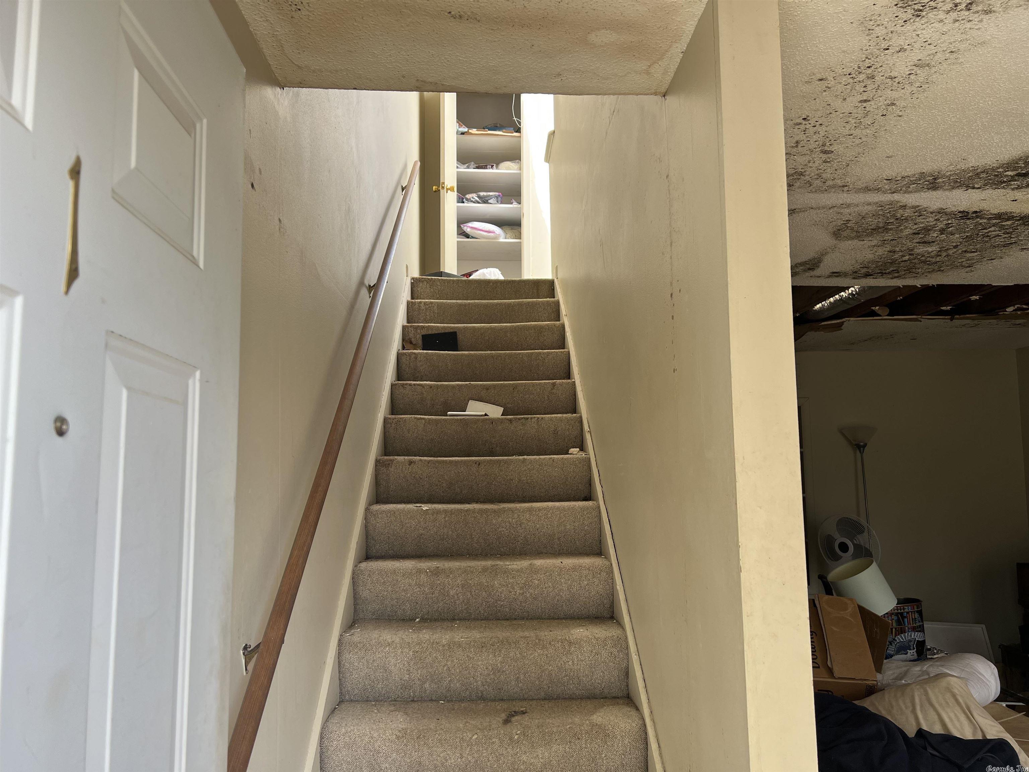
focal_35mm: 26
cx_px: 514
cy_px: 386
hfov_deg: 67.3
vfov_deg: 53.1
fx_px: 773
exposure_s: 1/152
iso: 40
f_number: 1.5
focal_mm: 5.7
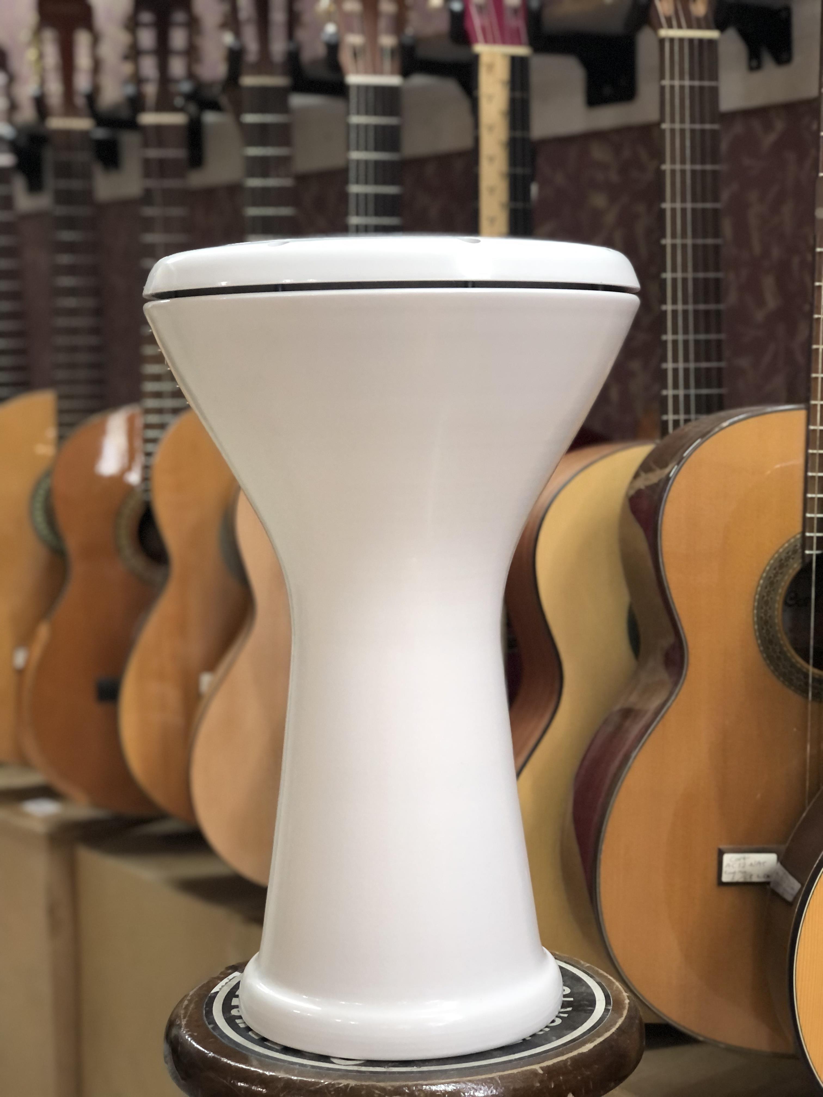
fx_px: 1807
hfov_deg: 25.7
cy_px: 548
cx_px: 412
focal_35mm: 57
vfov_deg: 33.8
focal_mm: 6.6
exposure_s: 1/33
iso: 200
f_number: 2.8
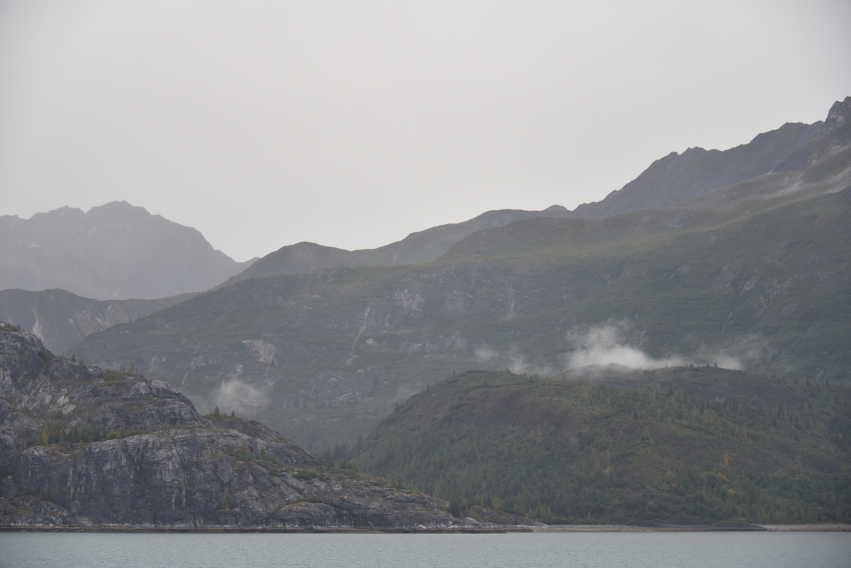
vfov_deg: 15.2
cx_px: 426
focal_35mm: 90
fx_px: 2128
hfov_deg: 22.6
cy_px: 284
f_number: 5.3
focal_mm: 90
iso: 400
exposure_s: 1/200
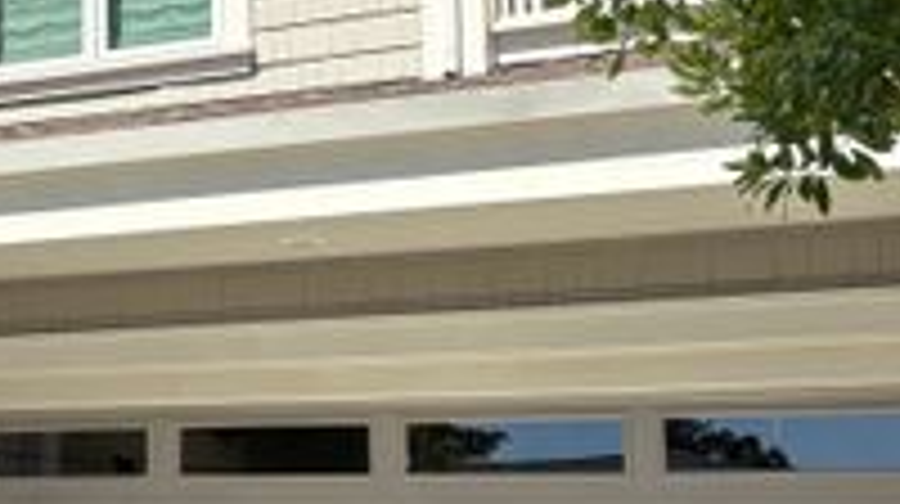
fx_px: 2026
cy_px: 135
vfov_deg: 14.1
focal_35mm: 85
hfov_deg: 24.1
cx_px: 27
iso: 50
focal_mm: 5.96
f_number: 1.6
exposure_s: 1/1901
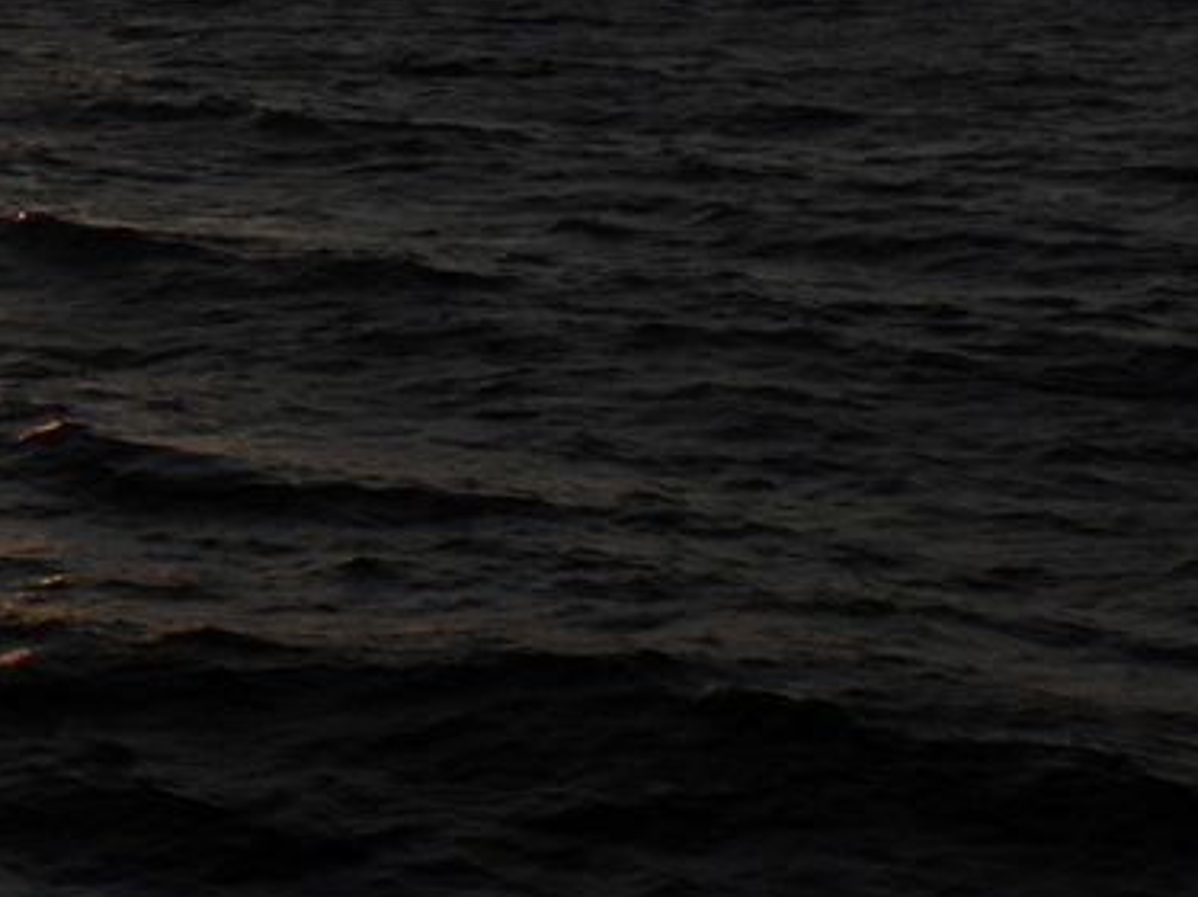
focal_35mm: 113
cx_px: -570
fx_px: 3908
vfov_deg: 12.7
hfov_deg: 16.0
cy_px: -237
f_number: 4.5
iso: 100
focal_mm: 5.9
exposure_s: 1/1600
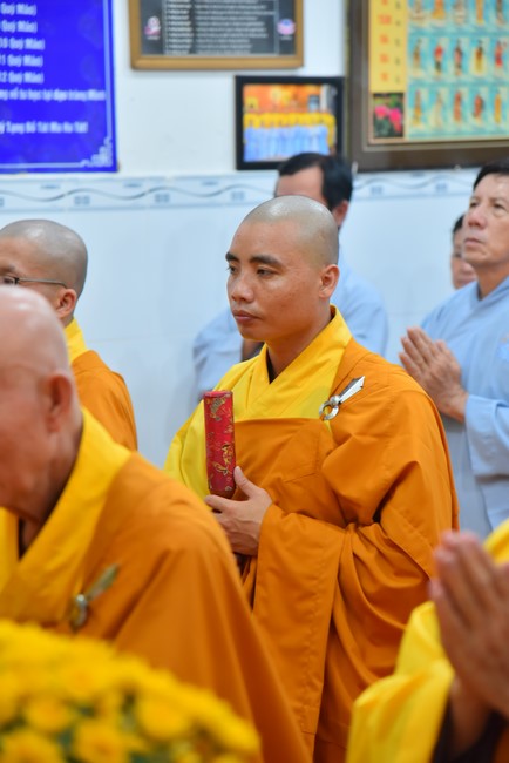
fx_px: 2542
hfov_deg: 11.4
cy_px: 382
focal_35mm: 120
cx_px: 254
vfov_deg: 17.1
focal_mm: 120
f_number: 4.5
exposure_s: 1/160
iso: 1600
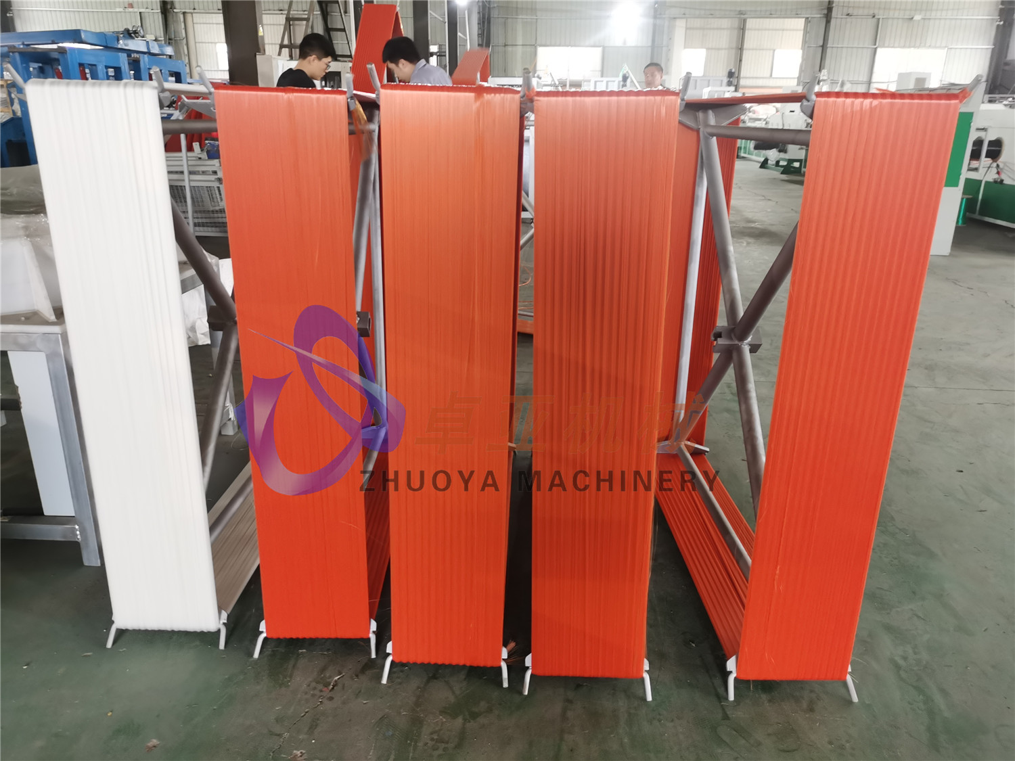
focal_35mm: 27
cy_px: 380
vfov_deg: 51.4
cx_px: 508
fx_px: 792
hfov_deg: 65.3
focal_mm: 5.58
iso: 400
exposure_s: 1/25
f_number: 1.8
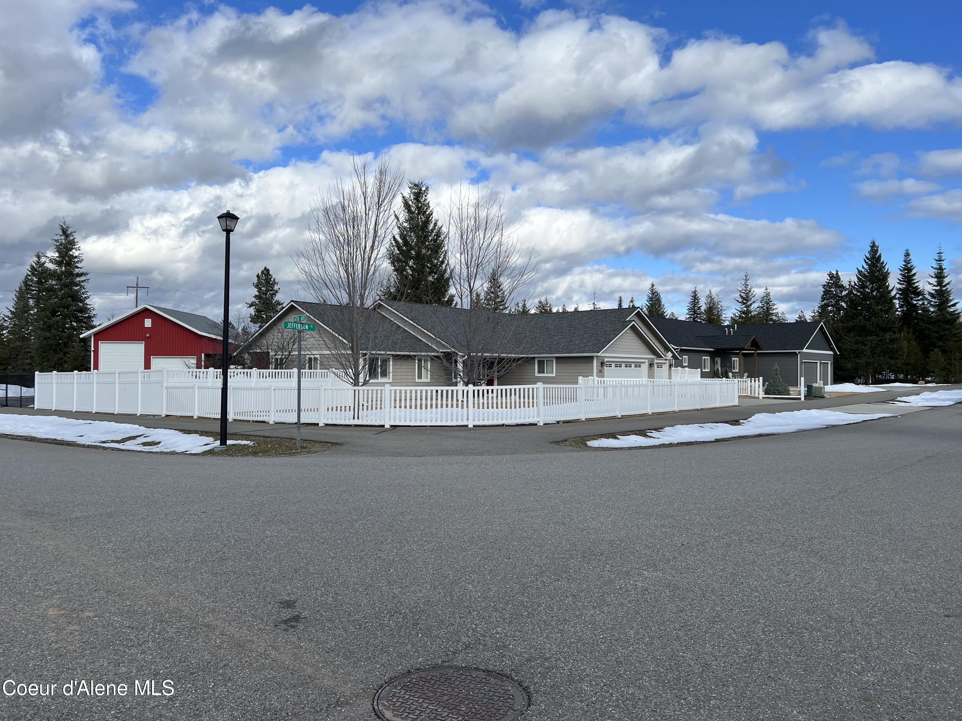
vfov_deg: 53.1
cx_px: 481
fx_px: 723
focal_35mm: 26
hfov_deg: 67.3
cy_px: 360
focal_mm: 5.7
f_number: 1.5
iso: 50
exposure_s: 1/4831
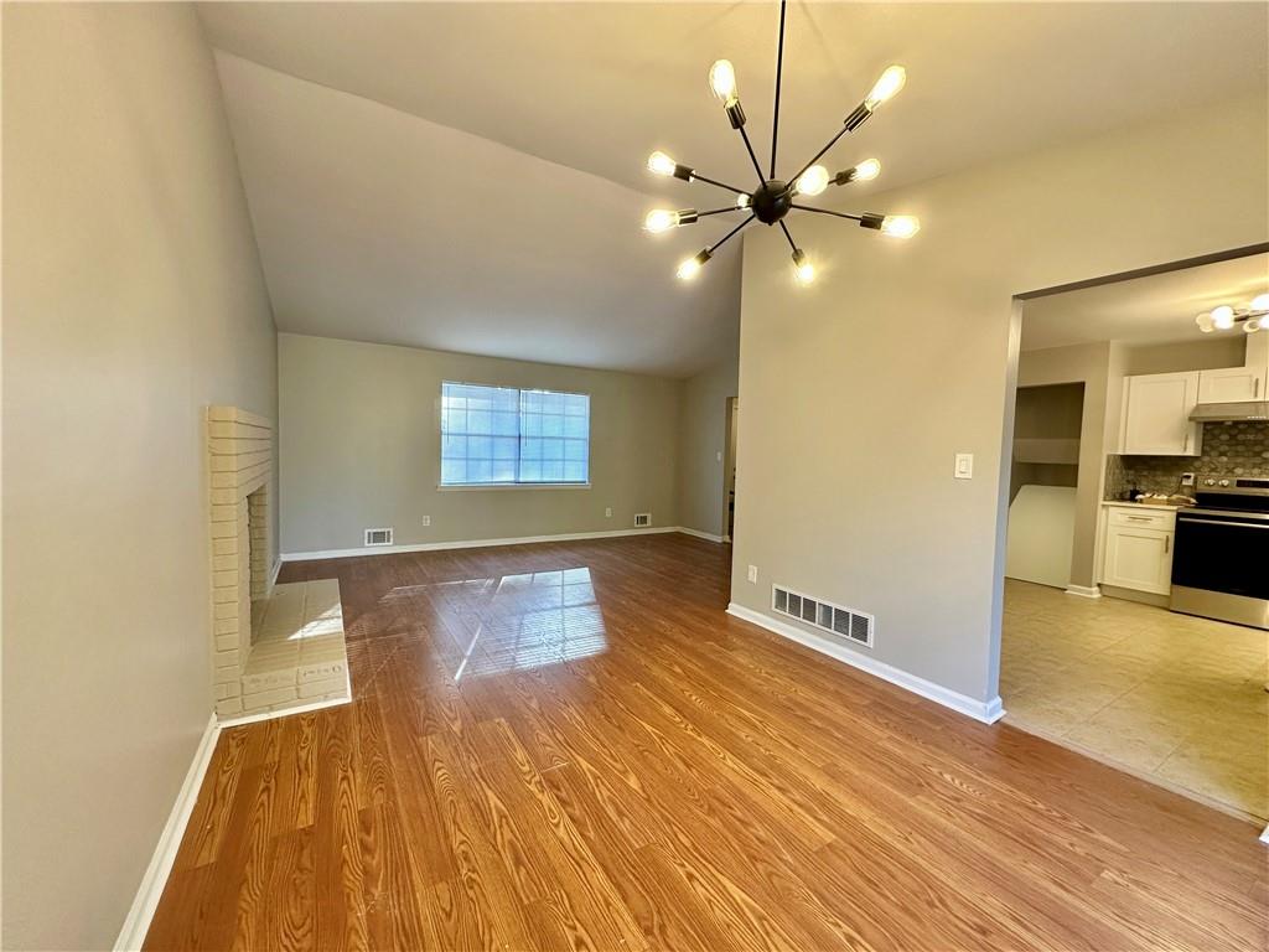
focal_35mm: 14
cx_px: 634
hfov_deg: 102.1
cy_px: 476
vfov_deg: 85.7
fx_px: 513
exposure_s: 1/120
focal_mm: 2.22
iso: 200
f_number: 2.2
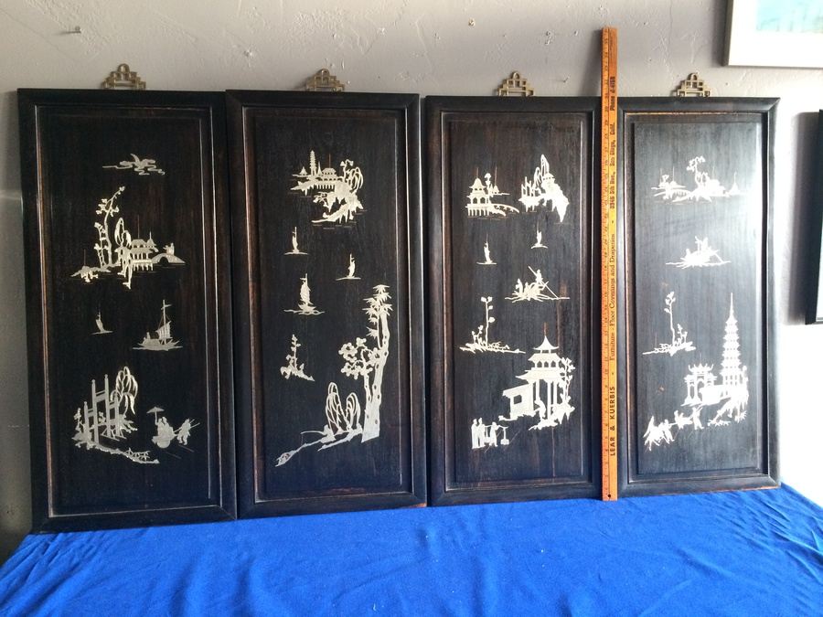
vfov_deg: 46.8
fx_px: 713
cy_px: 308
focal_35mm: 30
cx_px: 412
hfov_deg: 60.0
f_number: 2.2
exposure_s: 1/30
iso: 200
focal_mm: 4.12
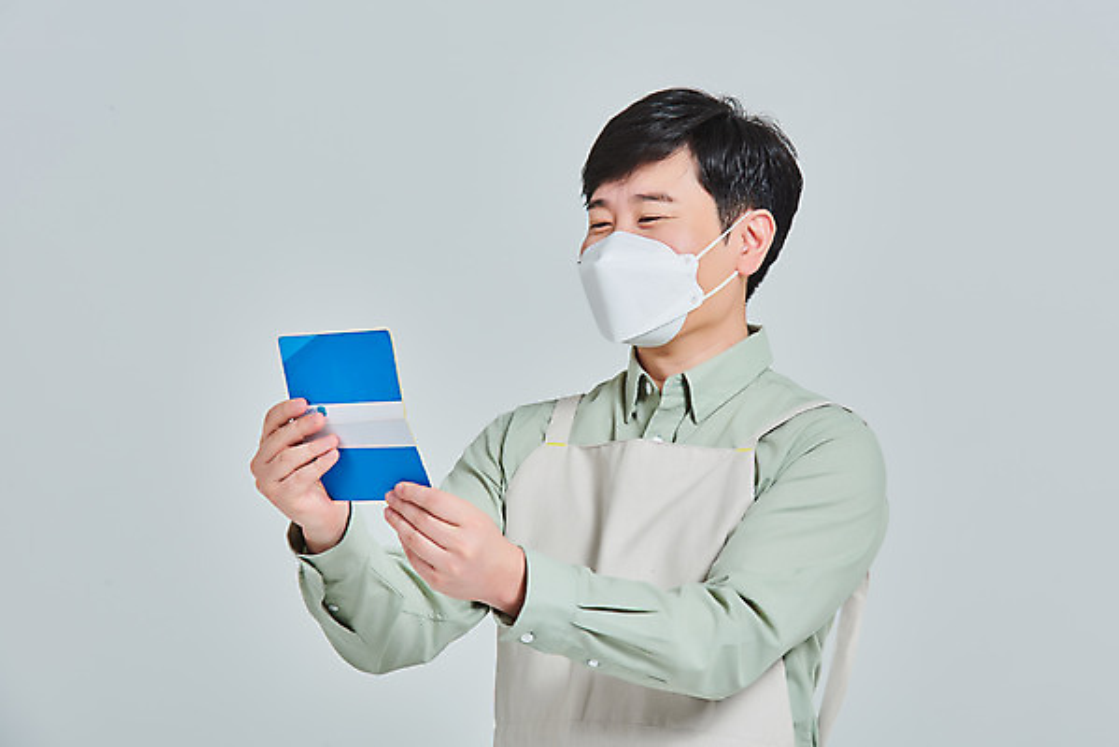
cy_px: 374
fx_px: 4976
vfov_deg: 8.6
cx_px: 560
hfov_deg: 12.8
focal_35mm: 160
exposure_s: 1/125
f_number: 14
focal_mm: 160
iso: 100
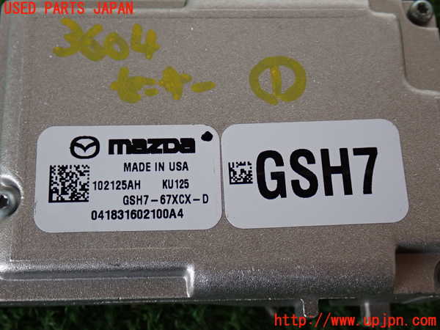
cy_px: 165
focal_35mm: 54
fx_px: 686
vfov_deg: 27.0
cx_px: 220
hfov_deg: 35.5
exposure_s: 1/50
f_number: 3.3
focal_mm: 9.65
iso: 400
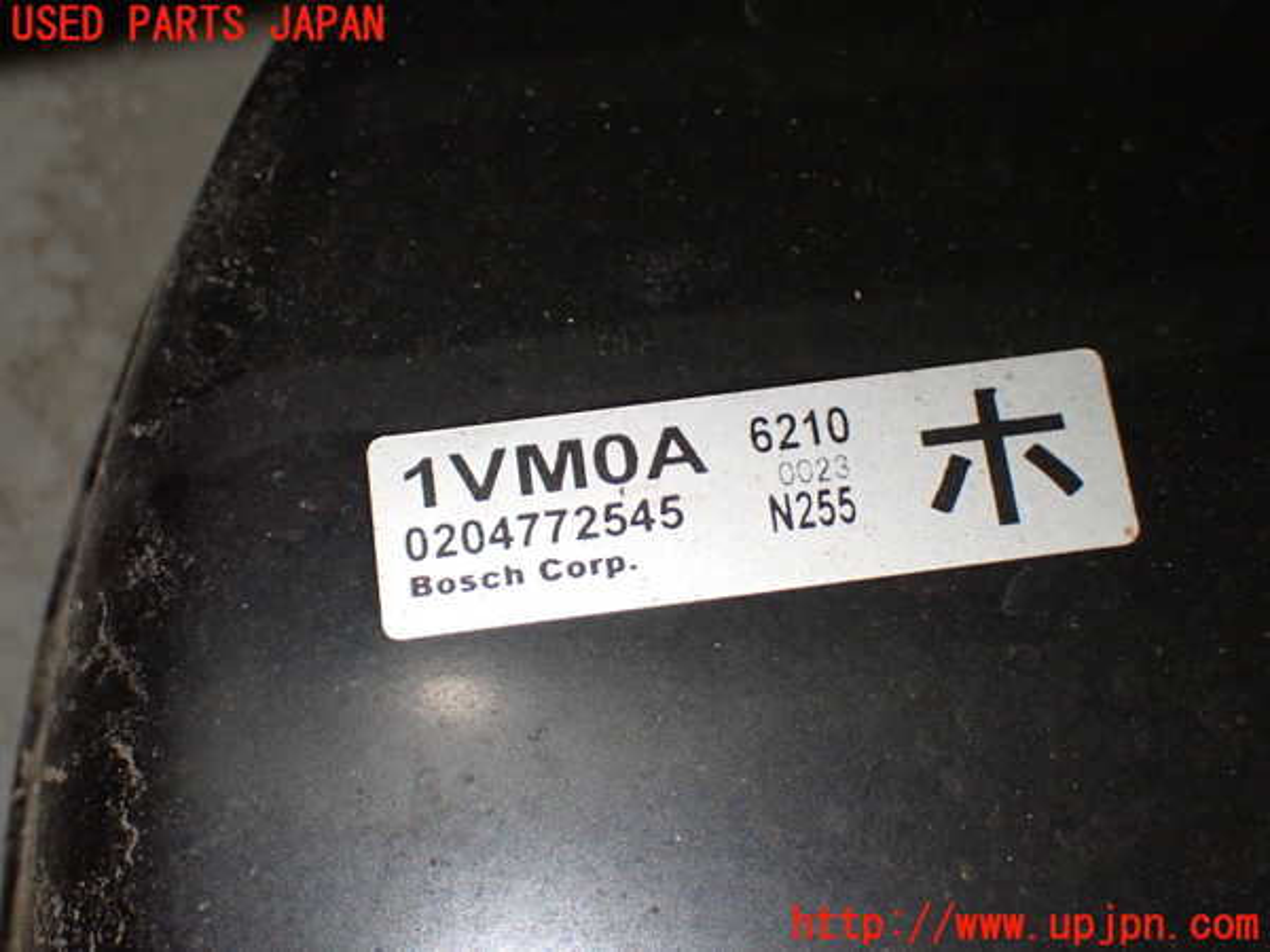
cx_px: 635
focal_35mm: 62
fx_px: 2275
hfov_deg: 31.2
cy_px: 476
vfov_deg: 23.7
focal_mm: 11.09
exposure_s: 1/60
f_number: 3.6
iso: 800
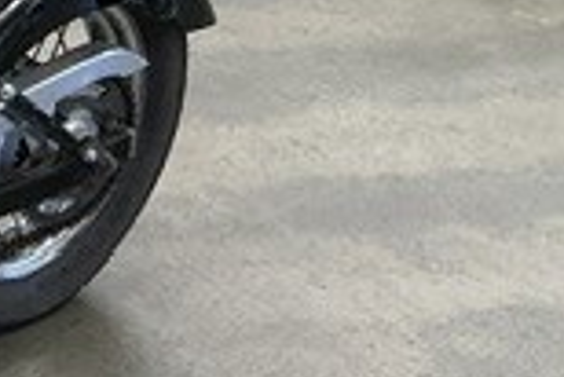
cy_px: 106
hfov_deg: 14.0
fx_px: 1960
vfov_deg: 11.0
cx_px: -546
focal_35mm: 125
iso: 40
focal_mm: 3
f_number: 1.8
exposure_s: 1/60
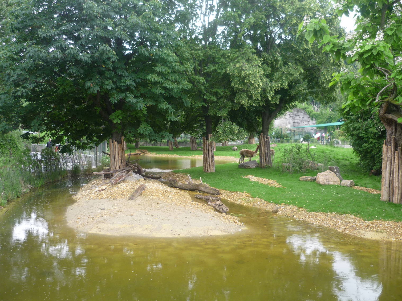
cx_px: 208
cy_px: 153
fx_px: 406
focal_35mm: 35
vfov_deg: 40.7
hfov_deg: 52.6
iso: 100
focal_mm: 5.5
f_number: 2.8
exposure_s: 1/80
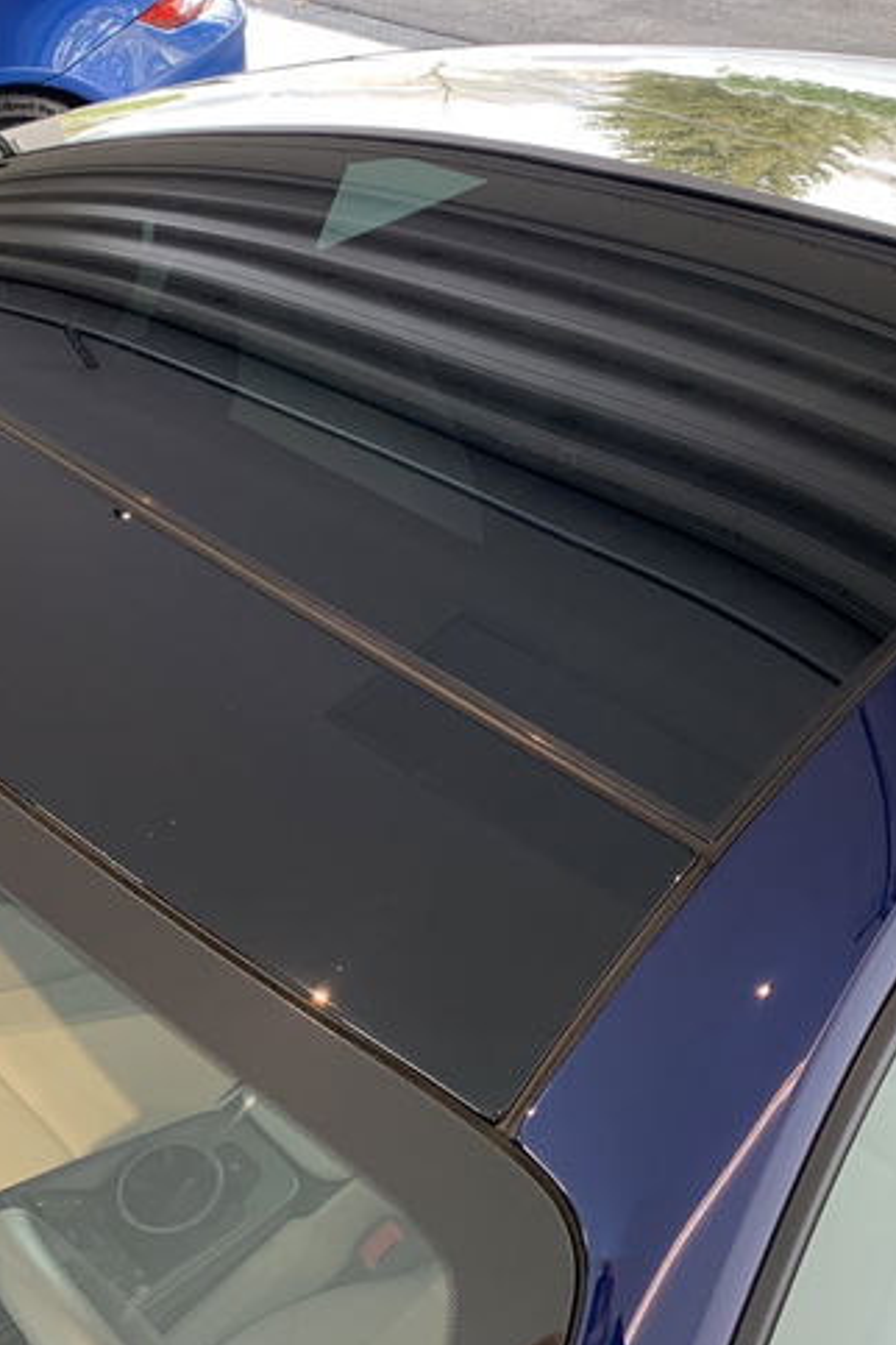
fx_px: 1605
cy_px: 554
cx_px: 465
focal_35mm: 43
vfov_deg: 45.2
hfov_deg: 31.2
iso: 100
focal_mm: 4.25
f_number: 1.8
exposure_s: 1/76
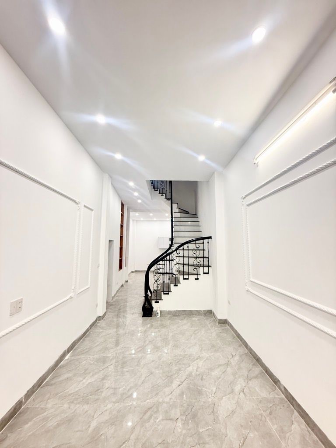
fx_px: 181
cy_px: 224
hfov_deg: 85.7
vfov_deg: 102.1
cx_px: 168
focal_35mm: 14
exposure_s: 1/100
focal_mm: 2.22
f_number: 2.2
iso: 320
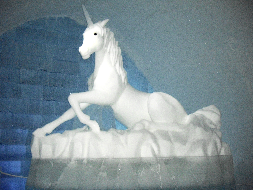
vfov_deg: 37.7
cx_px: 126
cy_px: 95
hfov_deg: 49.0
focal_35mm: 38
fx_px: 278
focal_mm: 7.9
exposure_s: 1/40
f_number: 2.8
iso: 800
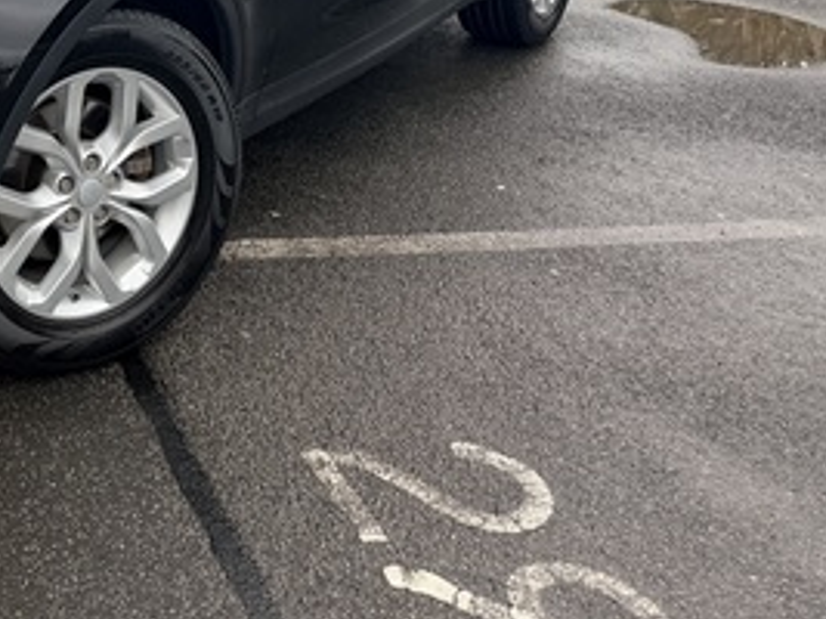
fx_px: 1288
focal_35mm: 54
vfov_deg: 25.0
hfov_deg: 31.3
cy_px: -68
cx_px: -96
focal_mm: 6.76
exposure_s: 1/470
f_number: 1.78
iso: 80
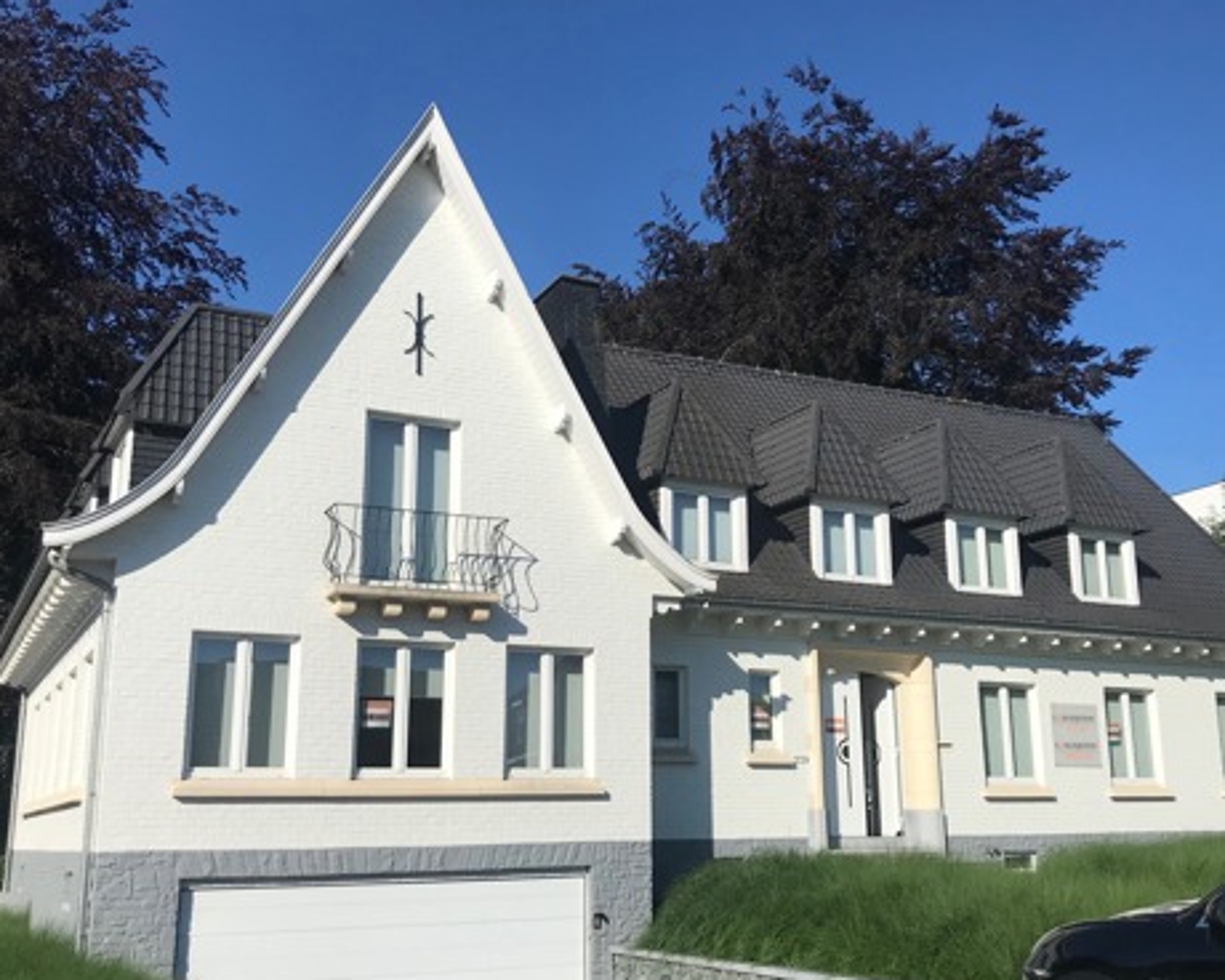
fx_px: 1378
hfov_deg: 47.9
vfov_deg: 39.2
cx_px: 671
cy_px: 503
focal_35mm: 38
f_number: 1.8
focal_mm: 3.99
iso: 20
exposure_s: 1/4566
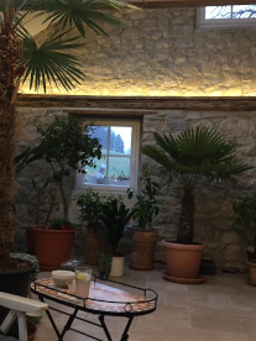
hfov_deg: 29.3
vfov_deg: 38.8
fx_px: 483
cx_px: 68
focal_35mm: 49
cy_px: 137
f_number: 2.2
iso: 160
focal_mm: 4.15
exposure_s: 1/33
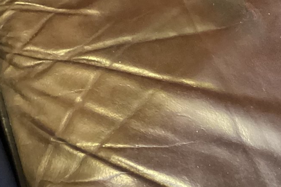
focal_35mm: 74
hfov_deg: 26.5
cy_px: 36
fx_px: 578
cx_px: 250
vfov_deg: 18.3
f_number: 2.4
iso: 800
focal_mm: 3.3
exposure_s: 1/17
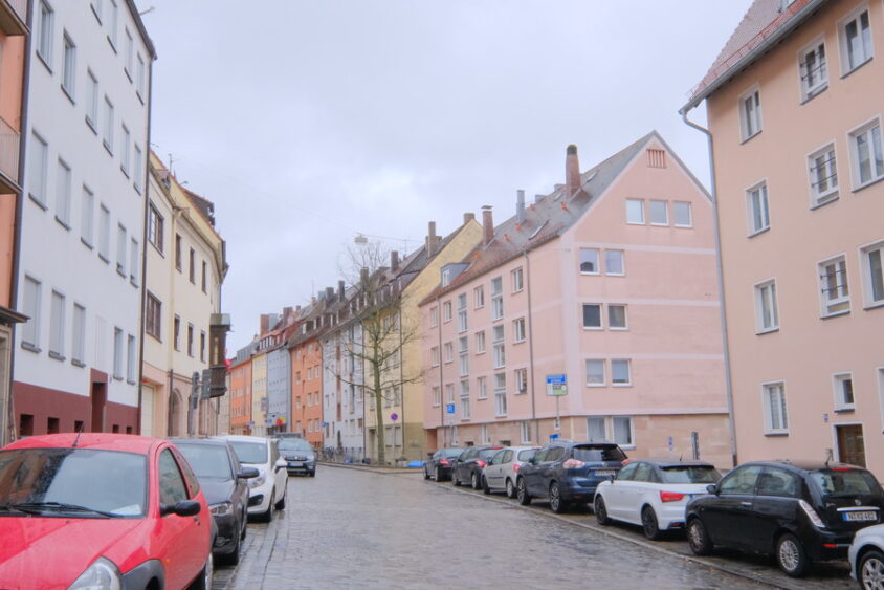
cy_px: 295
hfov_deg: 53.1
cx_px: 442
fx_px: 884
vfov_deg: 36.9
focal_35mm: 36
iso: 5000
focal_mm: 24
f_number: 18
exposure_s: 1/34
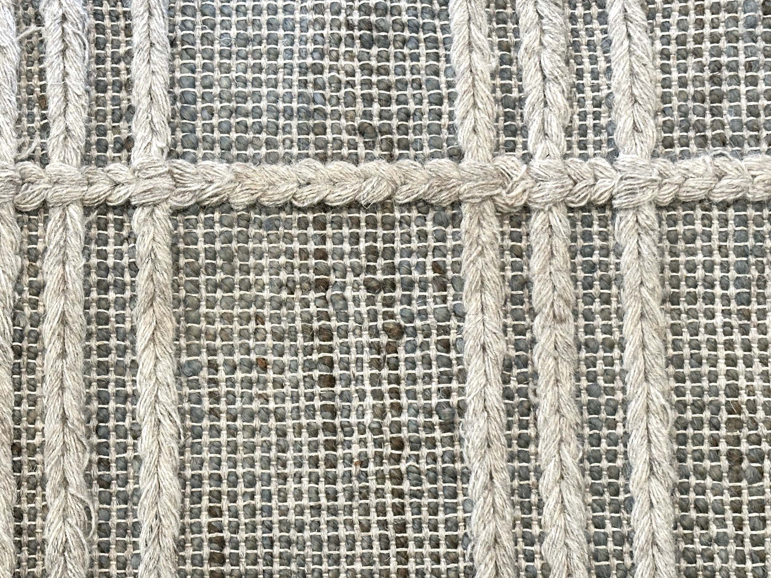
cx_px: 314
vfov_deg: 19.1
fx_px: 1715
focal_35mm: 77
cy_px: 309
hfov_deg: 25.3
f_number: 1.78
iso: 200
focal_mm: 6.86
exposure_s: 1/40
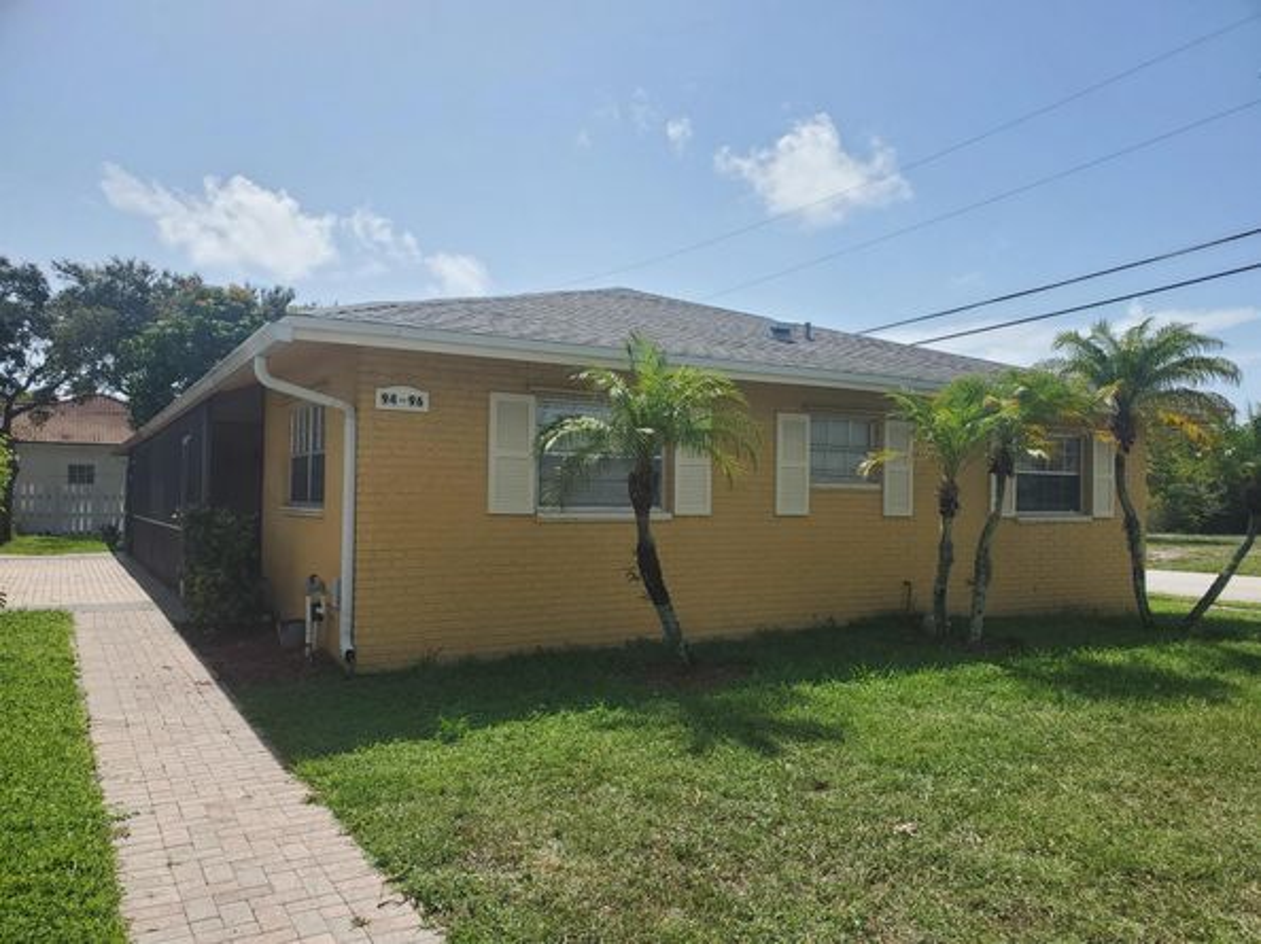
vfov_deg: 53.0
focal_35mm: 26
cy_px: 472
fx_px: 947
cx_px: 630
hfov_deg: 67.3
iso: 50
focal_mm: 4.3
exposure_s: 1/1591
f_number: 2.4
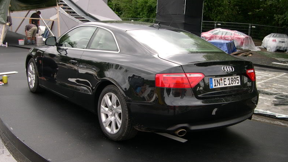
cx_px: 144
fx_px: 321
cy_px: 84
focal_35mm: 42
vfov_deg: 28.4
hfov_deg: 48.4
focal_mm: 8
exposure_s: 1/577
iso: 100
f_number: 2.8
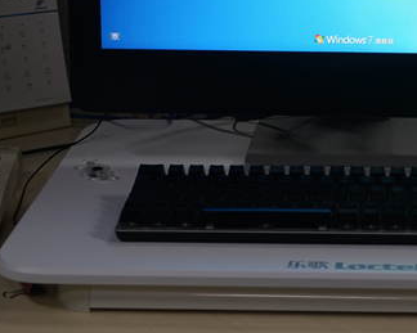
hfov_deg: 16.4
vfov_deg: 13.1
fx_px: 1431
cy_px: 3
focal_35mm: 116
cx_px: 343
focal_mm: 48
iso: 400
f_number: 4.5
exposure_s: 1/30
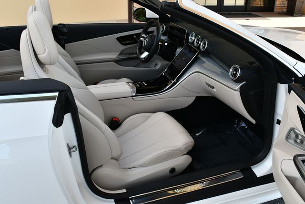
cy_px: 102
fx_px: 305
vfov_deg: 36.9
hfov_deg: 53.1
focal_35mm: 36
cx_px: 152
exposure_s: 1/250
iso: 200
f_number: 6.3
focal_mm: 18
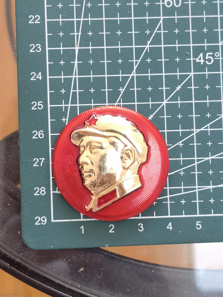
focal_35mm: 69
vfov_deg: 28.2
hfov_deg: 21.3
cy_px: 148
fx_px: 593
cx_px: 112
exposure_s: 1/49.5
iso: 100
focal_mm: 5.54
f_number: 1.8
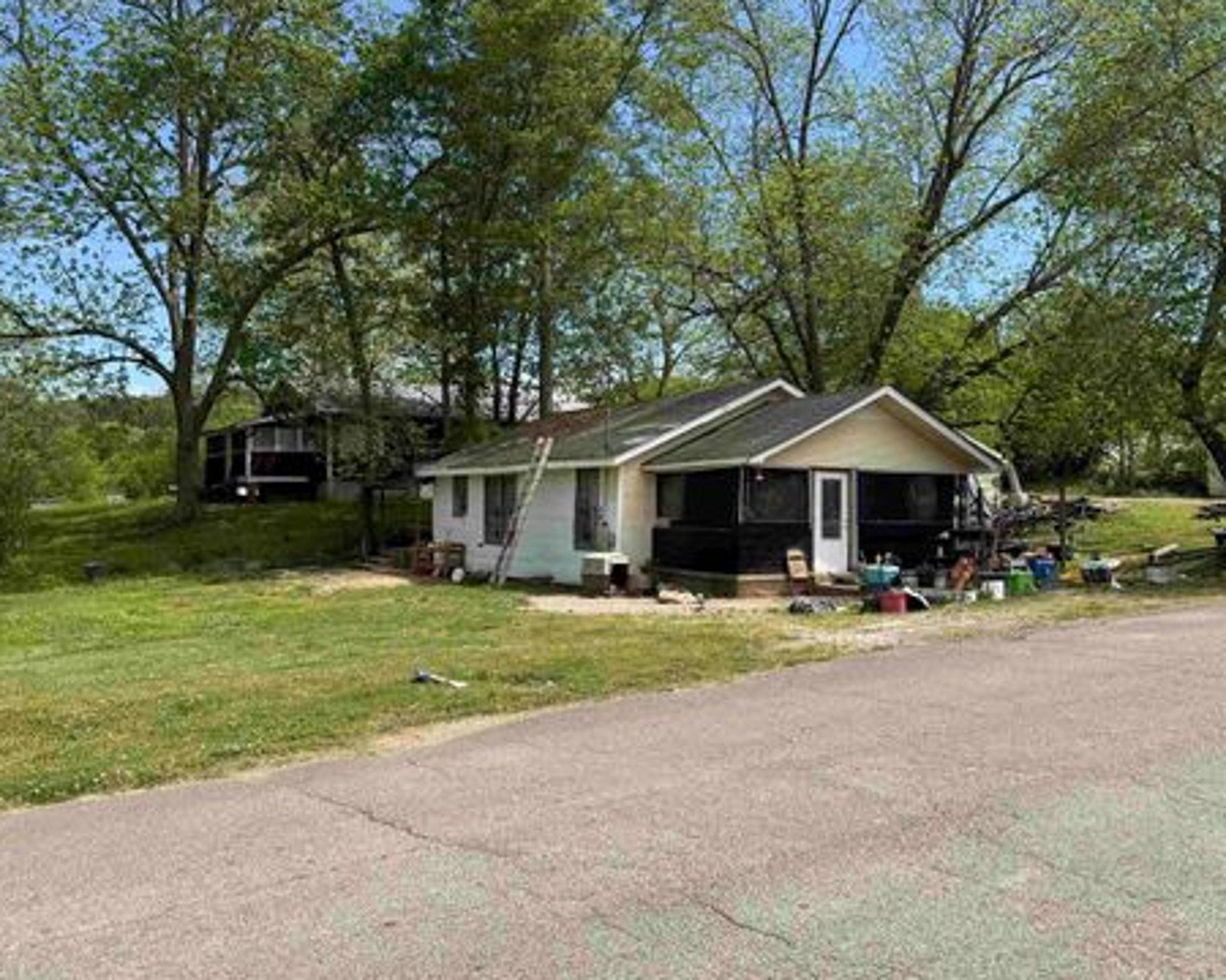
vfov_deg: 54.9
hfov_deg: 65.9
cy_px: 493
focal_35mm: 26
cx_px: 665
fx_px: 943
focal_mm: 6.76
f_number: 1.78
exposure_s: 1/3425
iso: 80
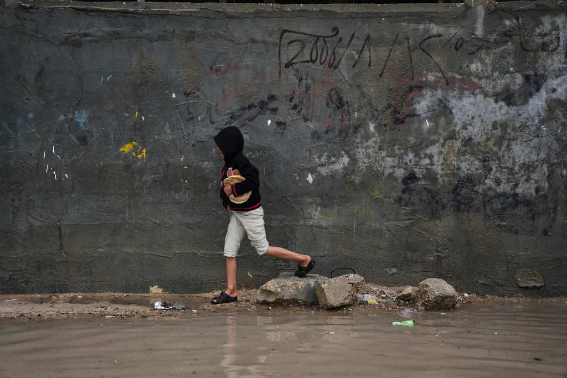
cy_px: 189
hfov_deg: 28.8
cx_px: 284
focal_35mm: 70
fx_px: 1103
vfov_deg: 19.5
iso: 100
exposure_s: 1/400
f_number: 2.8
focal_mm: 70
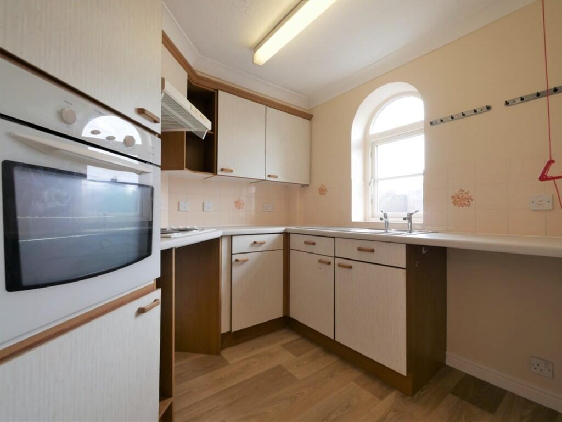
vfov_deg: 85.7
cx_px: 281
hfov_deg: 102.0
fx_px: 227
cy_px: 211
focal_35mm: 14
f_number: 4
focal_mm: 7
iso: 200
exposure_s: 1/100
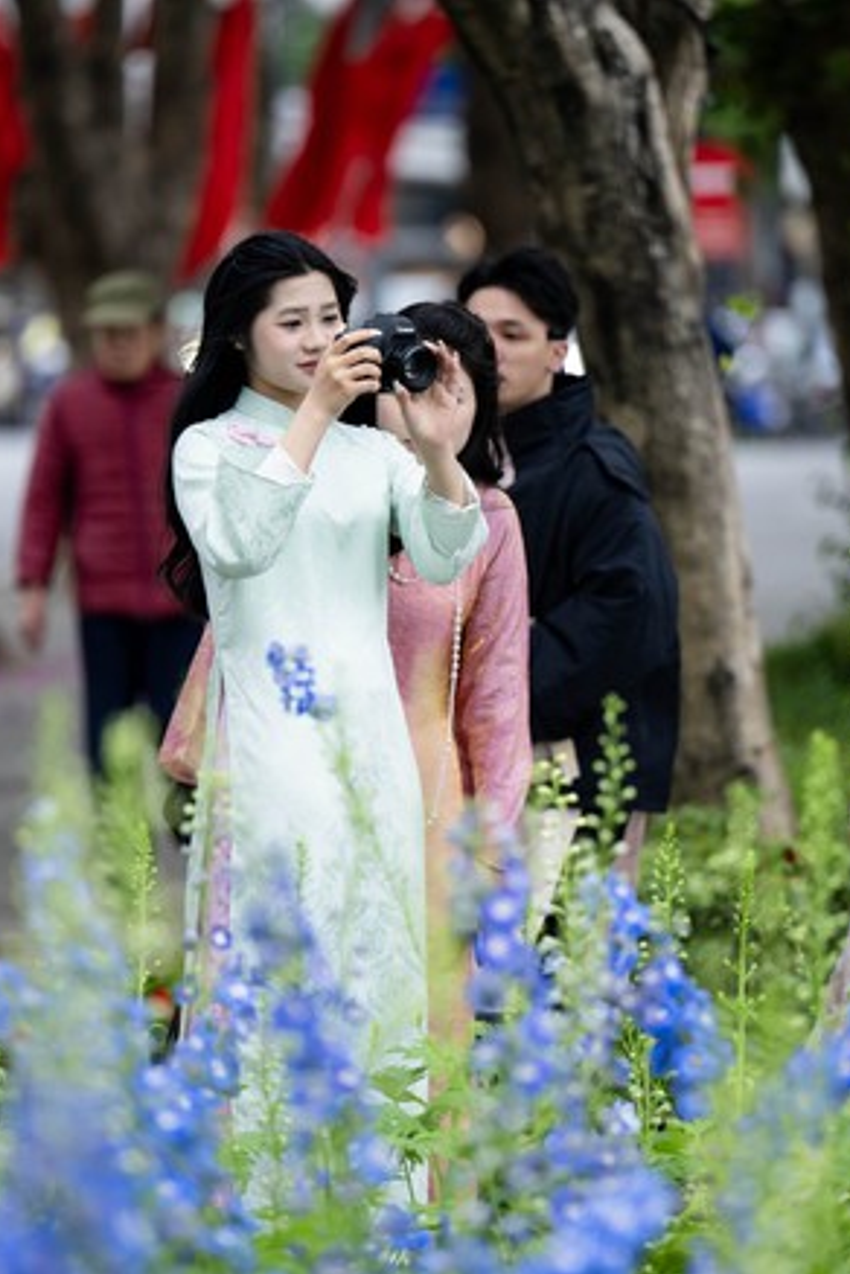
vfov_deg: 7.4
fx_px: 9880
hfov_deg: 4.9
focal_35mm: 279
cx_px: 457
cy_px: 637
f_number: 2.8
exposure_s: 1/250
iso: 320
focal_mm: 185
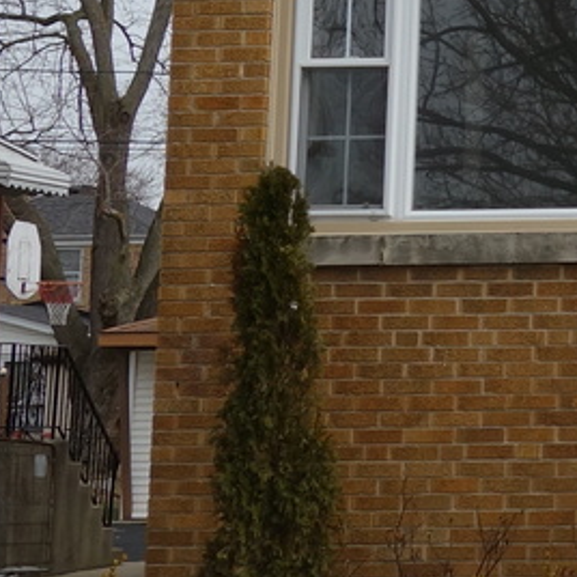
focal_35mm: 144
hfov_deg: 11.2
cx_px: 1079
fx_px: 2716
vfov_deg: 11.8
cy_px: -187
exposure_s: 1/500
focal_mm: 10.4
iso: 125
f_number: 5.6
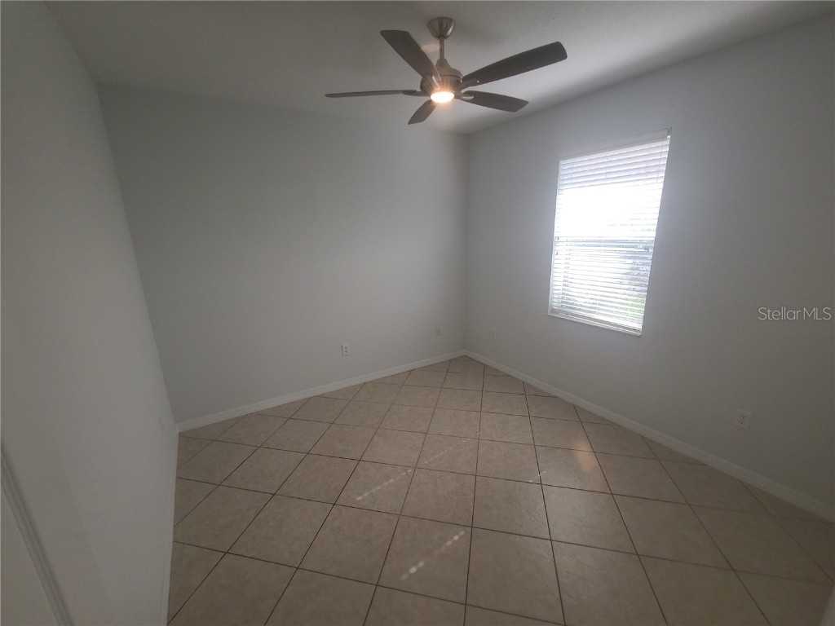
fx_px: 314
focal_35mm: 13
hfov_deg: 106.2
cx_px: 418
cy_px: 313
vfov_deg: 89.9
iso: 64
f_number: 2.2
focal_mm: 2.2
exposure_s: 1/167
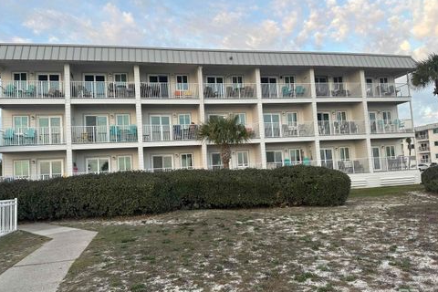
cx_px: 218
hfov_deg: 69.4
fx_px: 316
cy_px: 149
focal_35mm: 26
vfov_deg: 49.6
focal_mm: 6.86
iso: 80
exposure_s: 1/456
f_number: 1.78
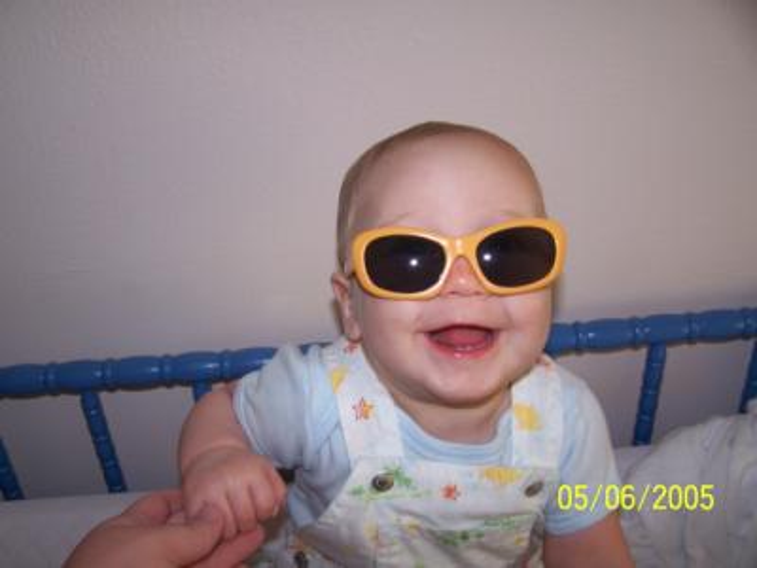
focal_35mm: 38
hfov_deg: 49.0
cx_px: 378
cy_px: 284
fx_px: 831
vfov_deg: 37.7
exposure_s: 1/60
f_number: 2.8
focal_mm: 6.3
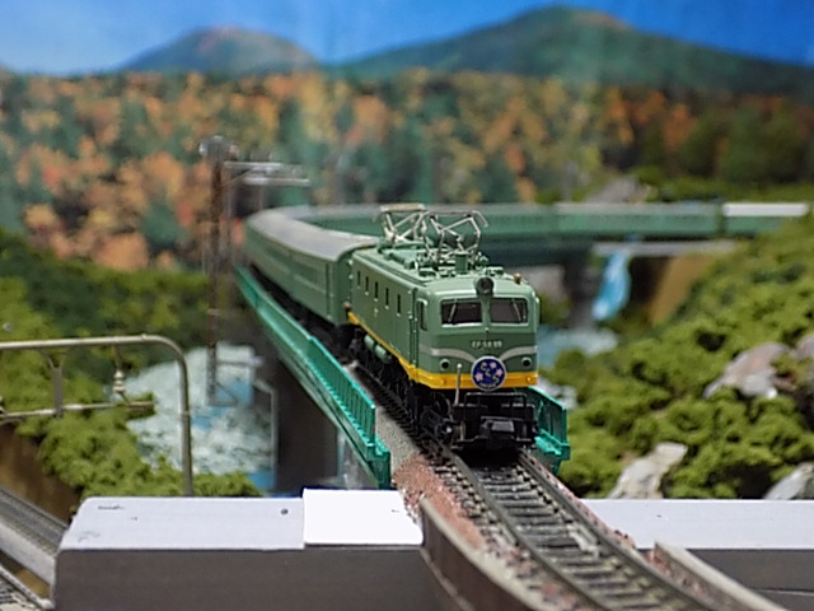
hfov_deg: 29.8
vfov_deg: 22.6
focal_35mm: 65
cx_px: 407
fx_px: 1528
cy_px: 306
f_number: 4.1
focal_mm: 11.5
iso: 400
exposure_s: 1/10
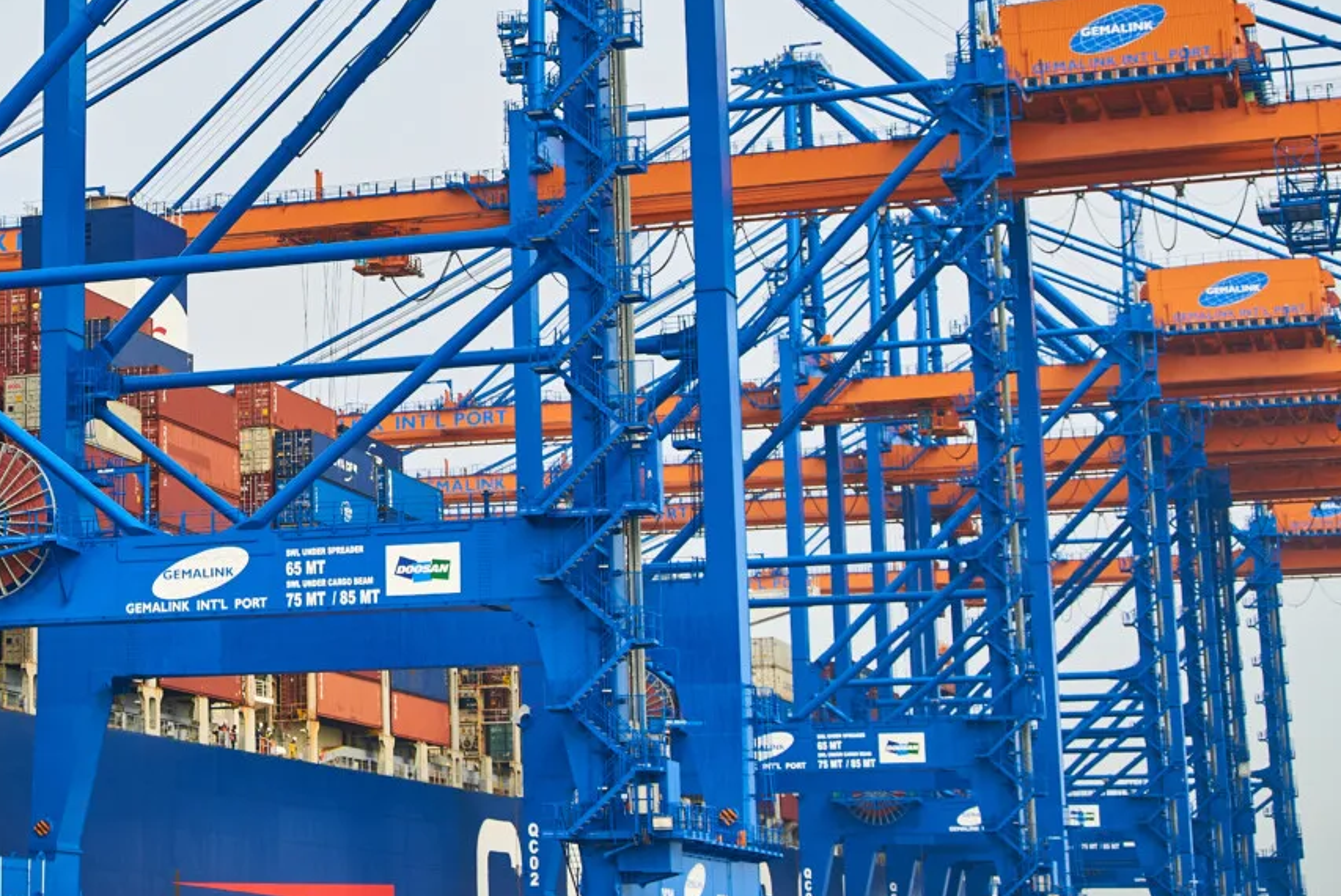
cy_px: 198
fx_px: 3355
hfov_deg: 22.1
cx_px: 138
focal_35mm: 90
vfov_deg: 15.1
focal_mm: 40
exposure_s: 1/1600
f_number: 5
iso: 200
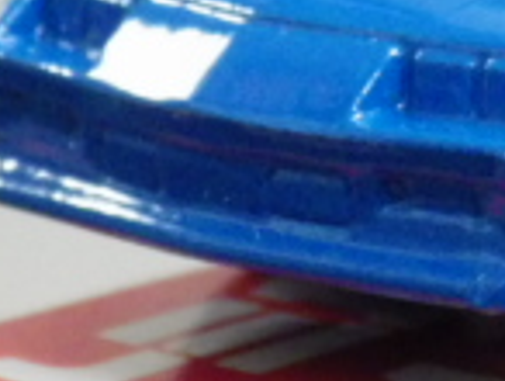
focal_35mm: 381
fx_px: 5567
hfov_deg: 5.2
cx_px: 737
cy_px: -7
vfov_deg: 3.9
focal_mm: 15.6
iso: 1000
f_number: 4.4
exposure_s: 1/30
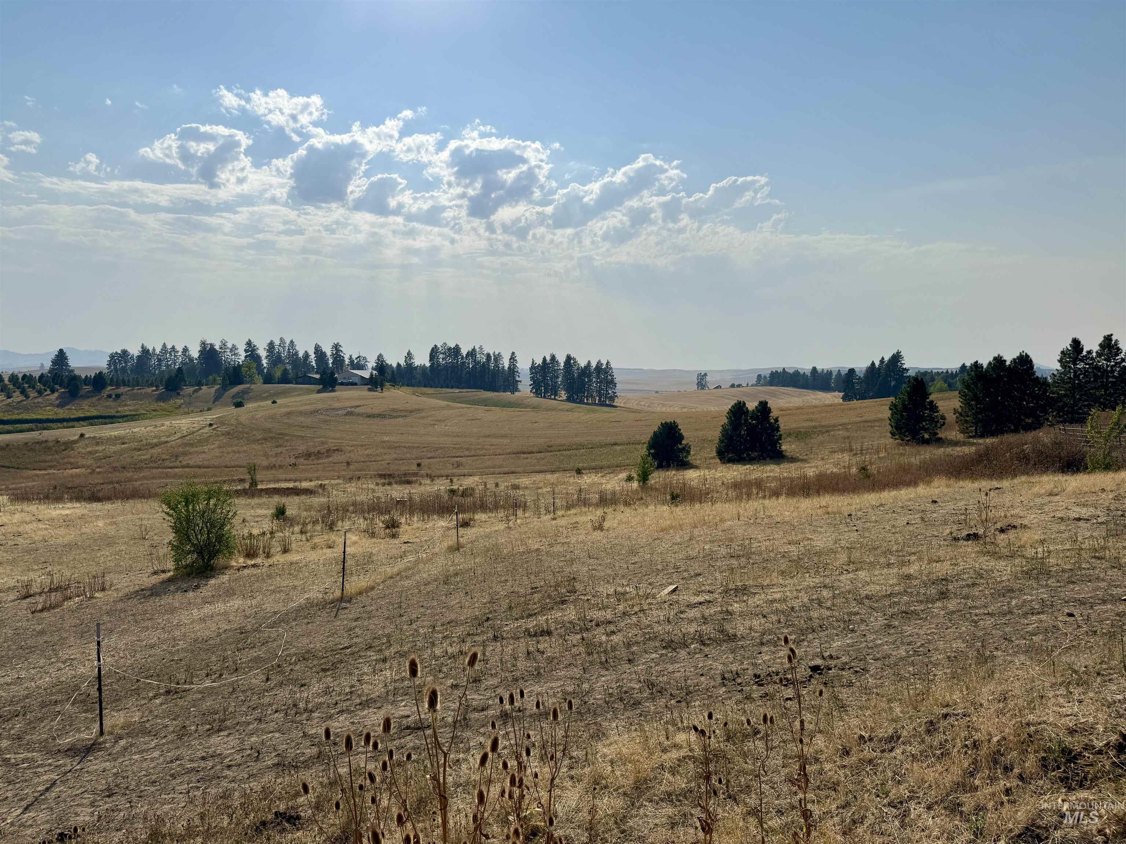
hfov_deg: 71.6
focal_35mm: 24
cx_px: 563
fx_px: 781
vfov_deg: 56.8
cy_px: 422
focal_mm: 6.76
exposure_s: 1/14286
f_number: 1.78
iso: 50
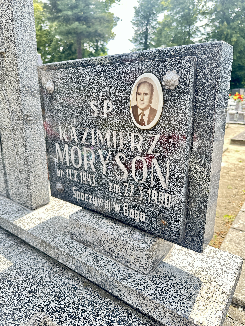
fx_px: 226
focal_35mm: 24
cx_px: 122
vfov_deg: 71.6
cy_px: 163
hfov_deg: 56.8
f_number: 1.78
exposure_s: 1/343
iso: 80
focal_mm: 6.86
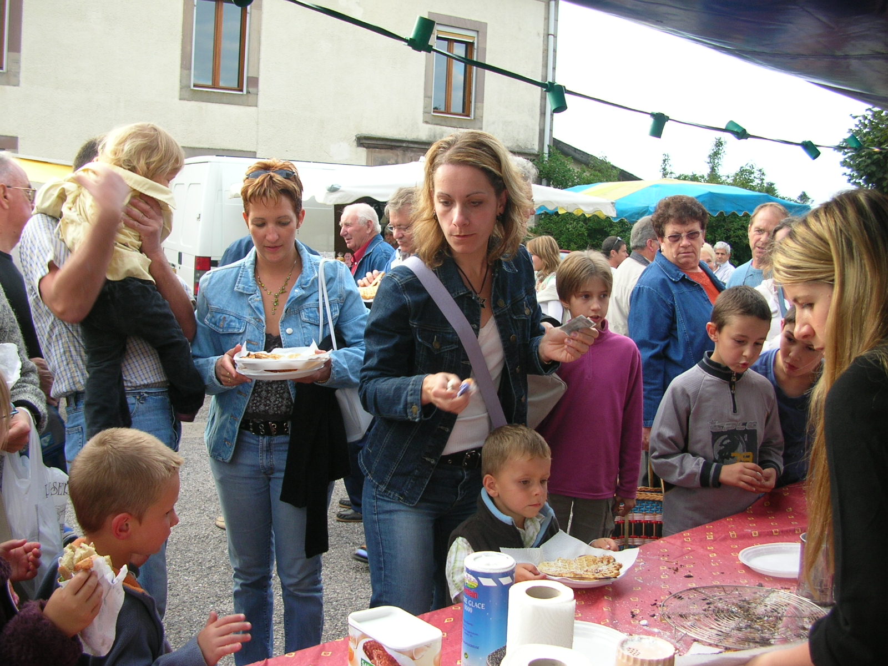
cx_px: 444
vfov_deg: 40.7
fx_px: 898
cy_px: 333
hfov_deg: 52.6
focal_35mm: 35
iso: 50
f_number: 2.8
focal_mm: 5.8
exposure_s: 1/95.1
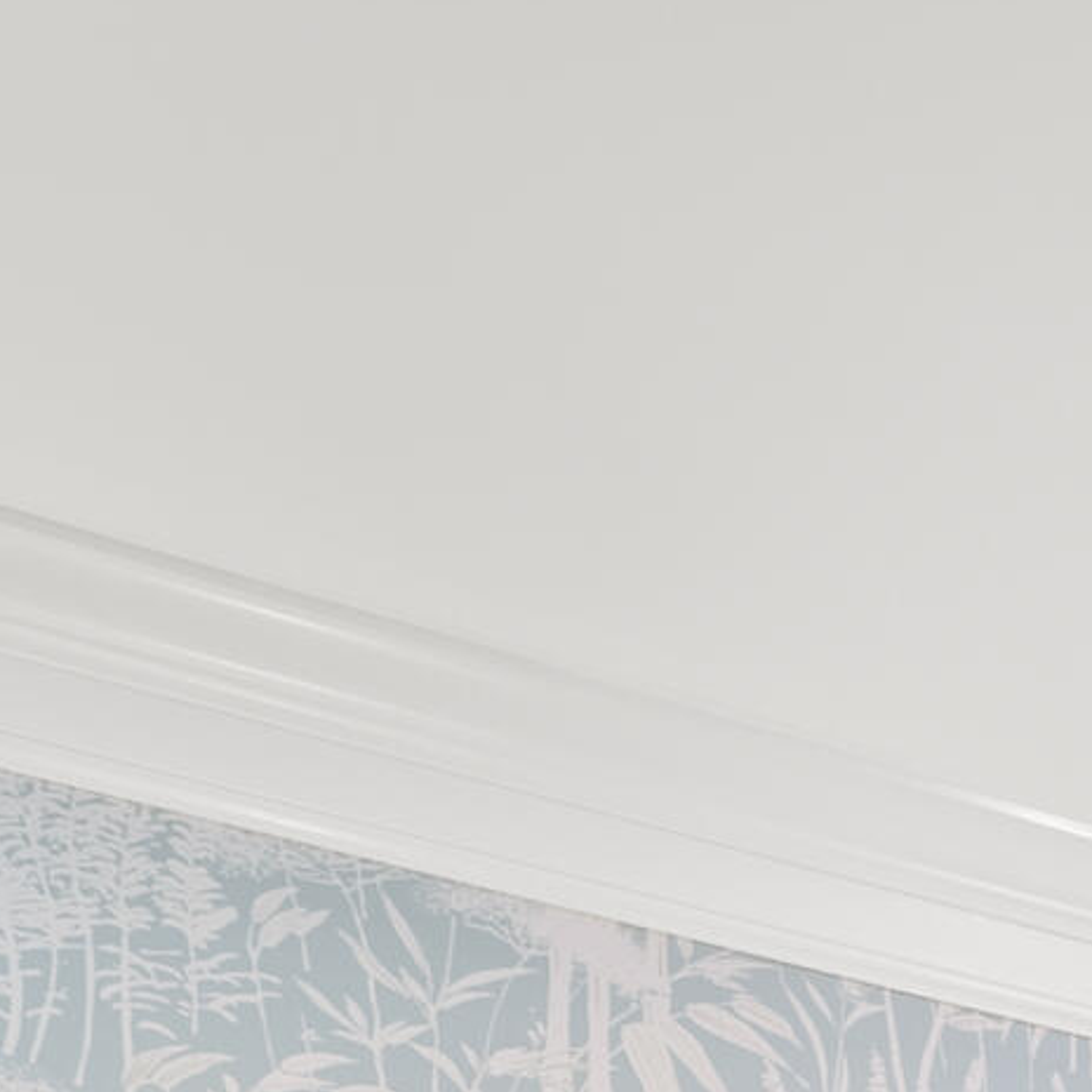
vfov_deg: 15.8
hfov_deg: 12.5
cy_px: 2136
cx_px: 2965
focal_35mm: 88
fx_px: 3141
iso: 100
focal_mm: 16
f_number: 9
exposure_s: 3.2
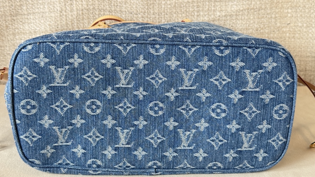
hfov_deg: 39.2
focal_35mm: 53
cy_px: 110
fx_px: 443
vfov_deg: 22.6
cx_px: 157
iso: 80
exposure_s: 1/100
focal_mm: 6.76
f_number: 1.78
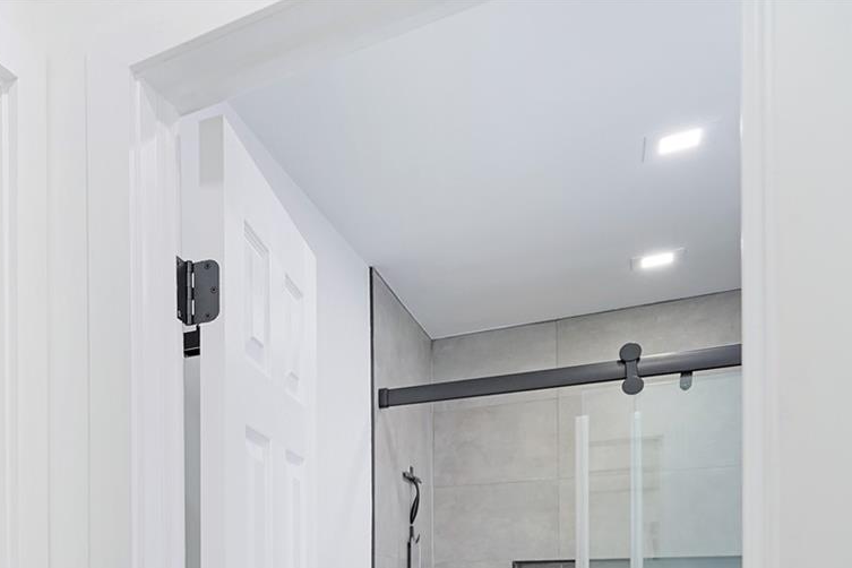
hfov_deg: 46.7
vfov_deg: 34.4
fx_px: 805
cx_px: 1
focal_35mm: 34
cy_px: 600
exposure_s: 1/160
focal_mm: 16
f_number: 4.5
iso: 400
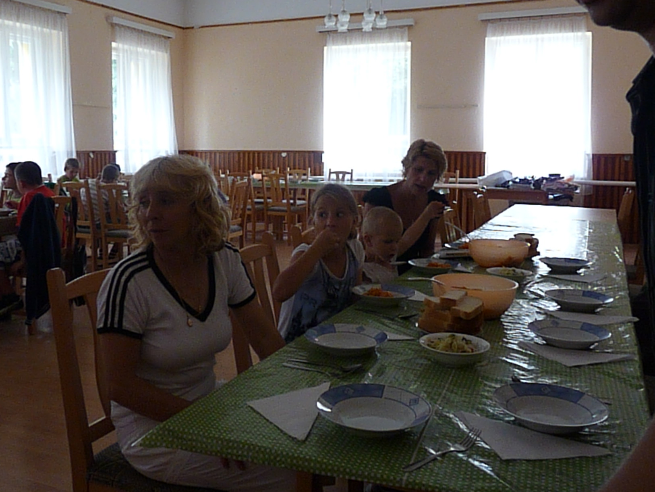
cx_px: 306
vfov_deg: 41.5
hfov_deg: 53.9
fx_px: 643
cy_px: 186
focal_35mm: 34
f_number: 2.8
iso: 800
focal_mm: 4.8
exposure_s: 1/125
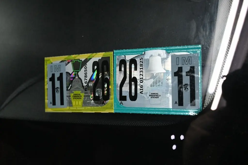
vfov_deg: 35.5
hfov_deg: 51.3
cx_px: 124
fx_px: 258
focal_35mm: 38
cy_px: 82
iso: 3200
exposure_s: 1/100
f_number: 4.2
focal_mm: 25
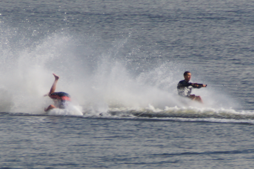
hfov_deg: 5.5
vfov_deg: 3.7
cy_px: 84
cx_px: 127
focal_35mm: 375
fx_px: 2645
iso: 200
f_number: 6.3
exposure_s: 1/400
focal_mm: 250
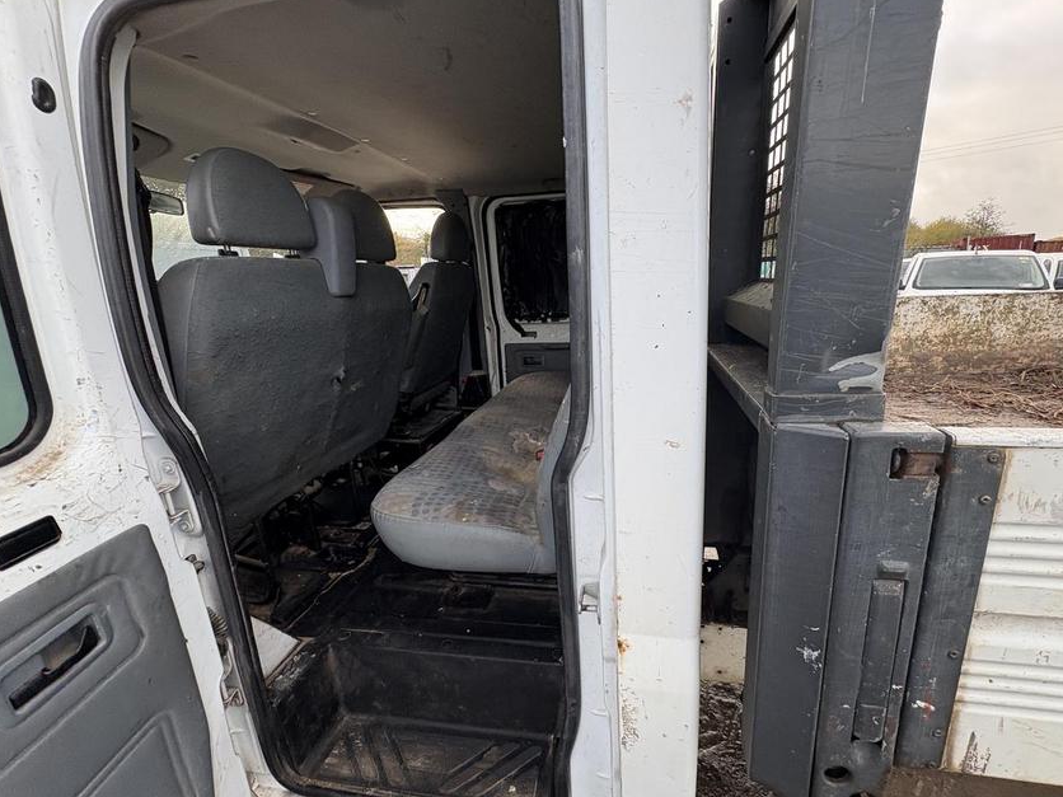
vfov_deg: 81.7
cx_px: 565
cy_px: 392
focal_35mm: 15
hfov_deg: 98.0
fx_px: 461
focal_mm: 2.22
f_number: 2.2
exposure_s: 1/99
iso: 40
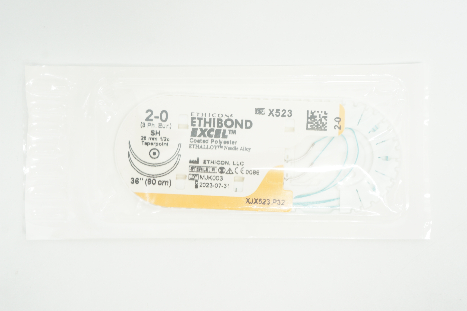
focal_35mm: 44
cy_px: 156
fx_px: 564
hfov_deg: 45.0
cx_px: 234
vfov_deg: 30.8
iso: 400
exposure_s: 1/15
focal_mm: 29
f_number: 9
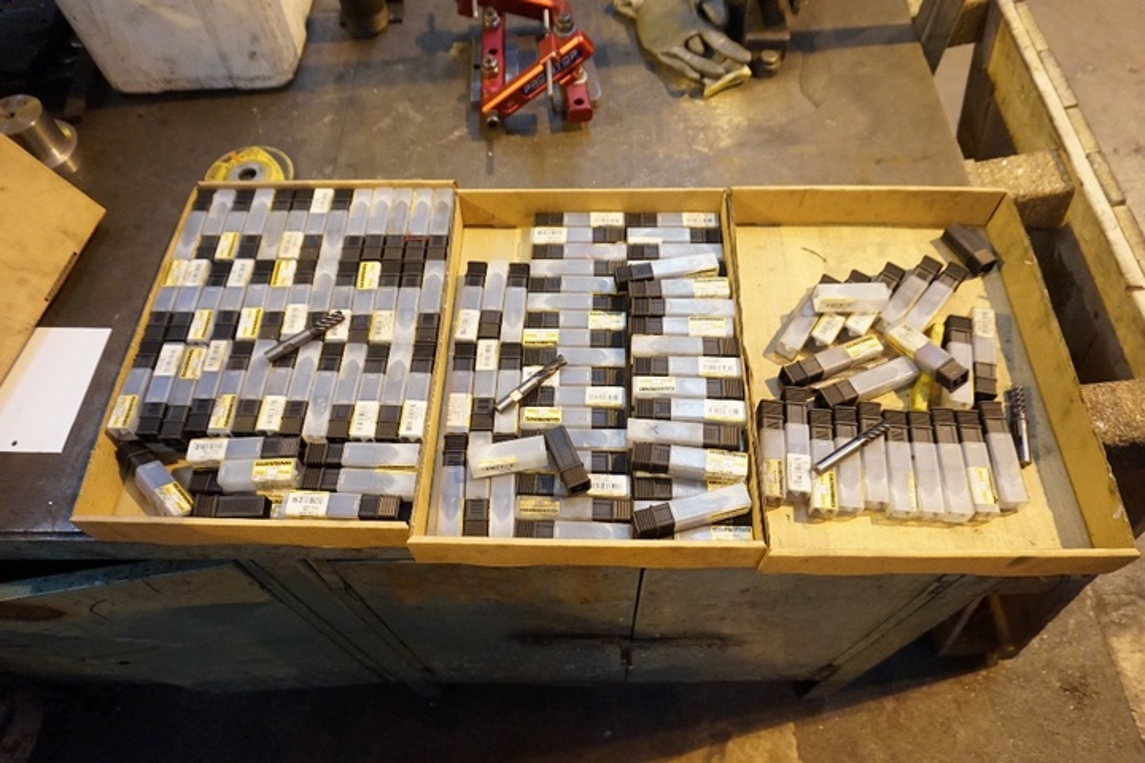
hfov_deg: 73.7
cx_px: 572
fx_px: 763
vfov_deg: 53.1
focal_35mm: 24
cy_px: 382
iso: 3200
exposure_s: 1/50
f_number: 3.5
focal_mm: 16
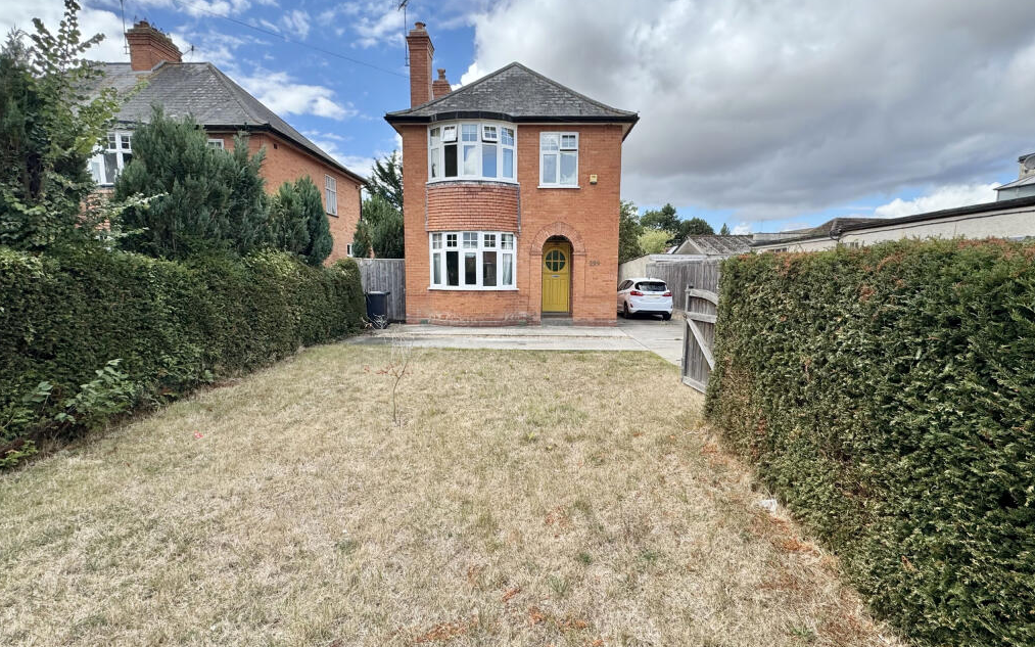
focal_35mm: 15
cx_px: 519
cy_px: 264
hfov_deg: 101.5
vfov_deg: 74.1
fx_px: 423
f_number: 2.2
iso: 50
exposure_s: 1/1323
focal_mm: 2.22
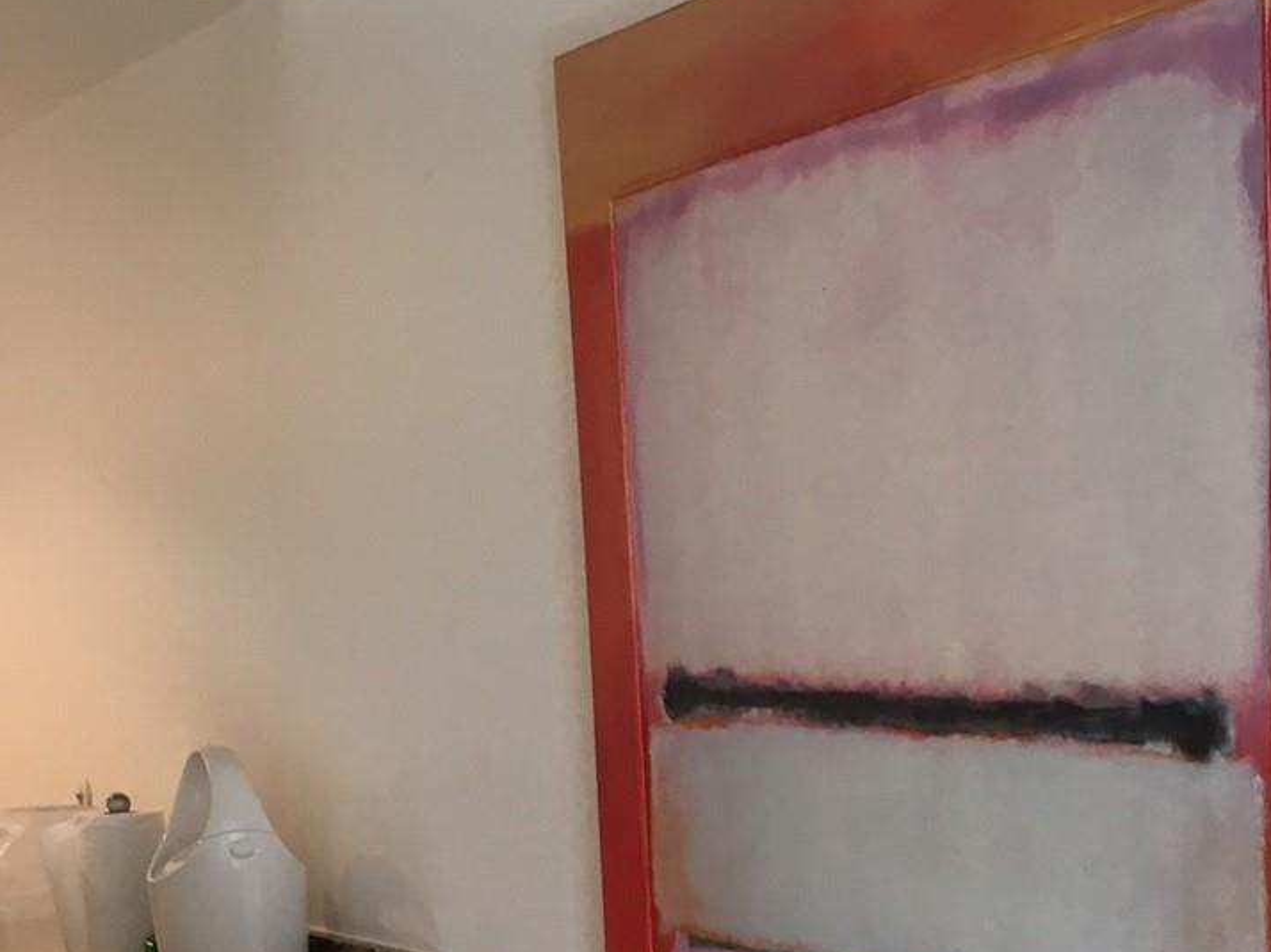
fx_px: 2386
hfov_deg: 29.1
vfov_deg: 21.5
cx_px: 1022
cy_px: 1016
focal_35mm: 65
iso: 32
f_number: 2.2
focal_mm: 4.15
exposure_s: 1/30
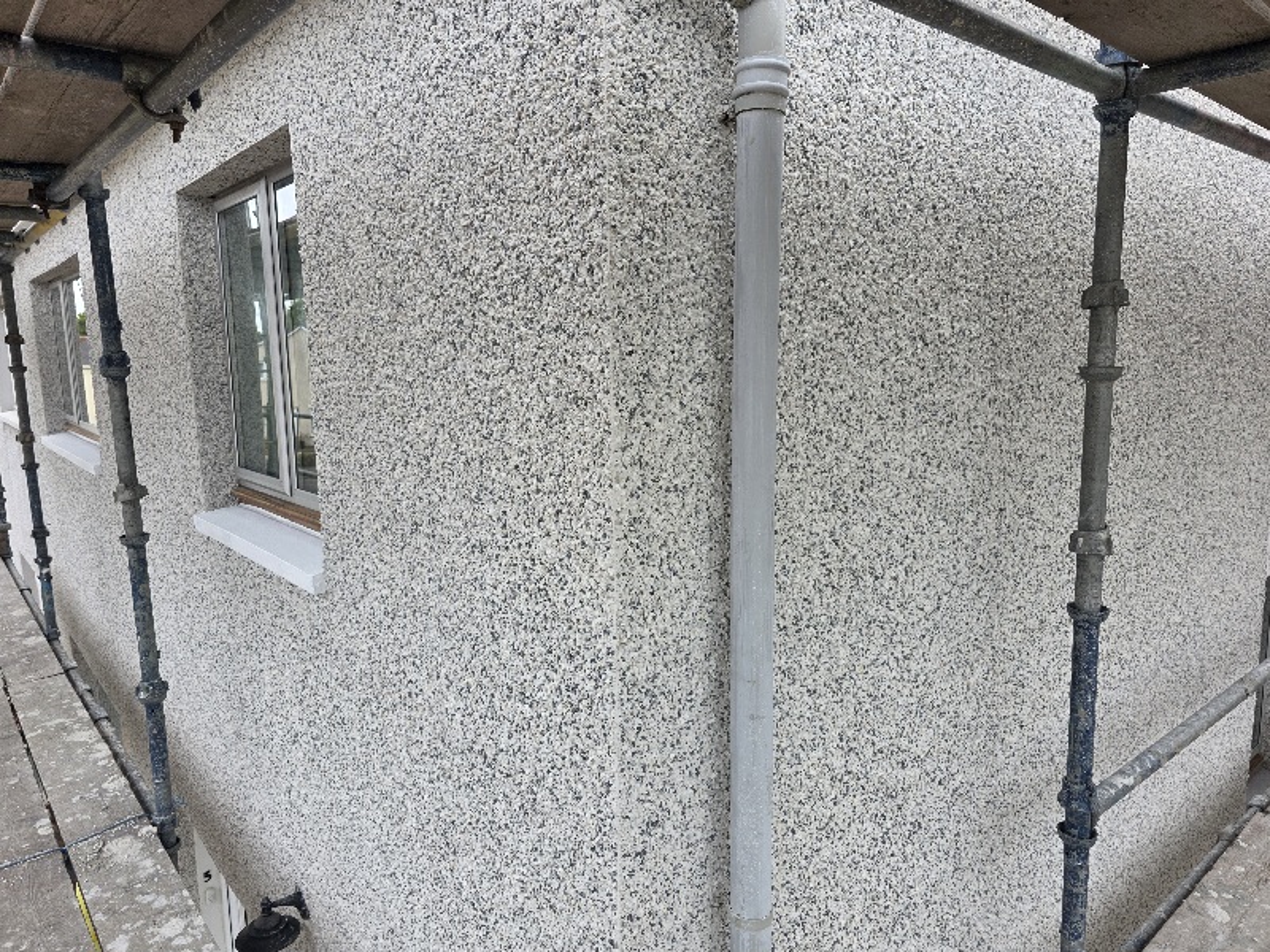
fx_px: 844
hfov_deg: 73.9
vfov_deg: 58.9
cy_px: 476
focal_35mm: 23
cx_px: 635
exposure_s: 1/370
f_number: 1.7
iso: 25
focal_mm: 6.3
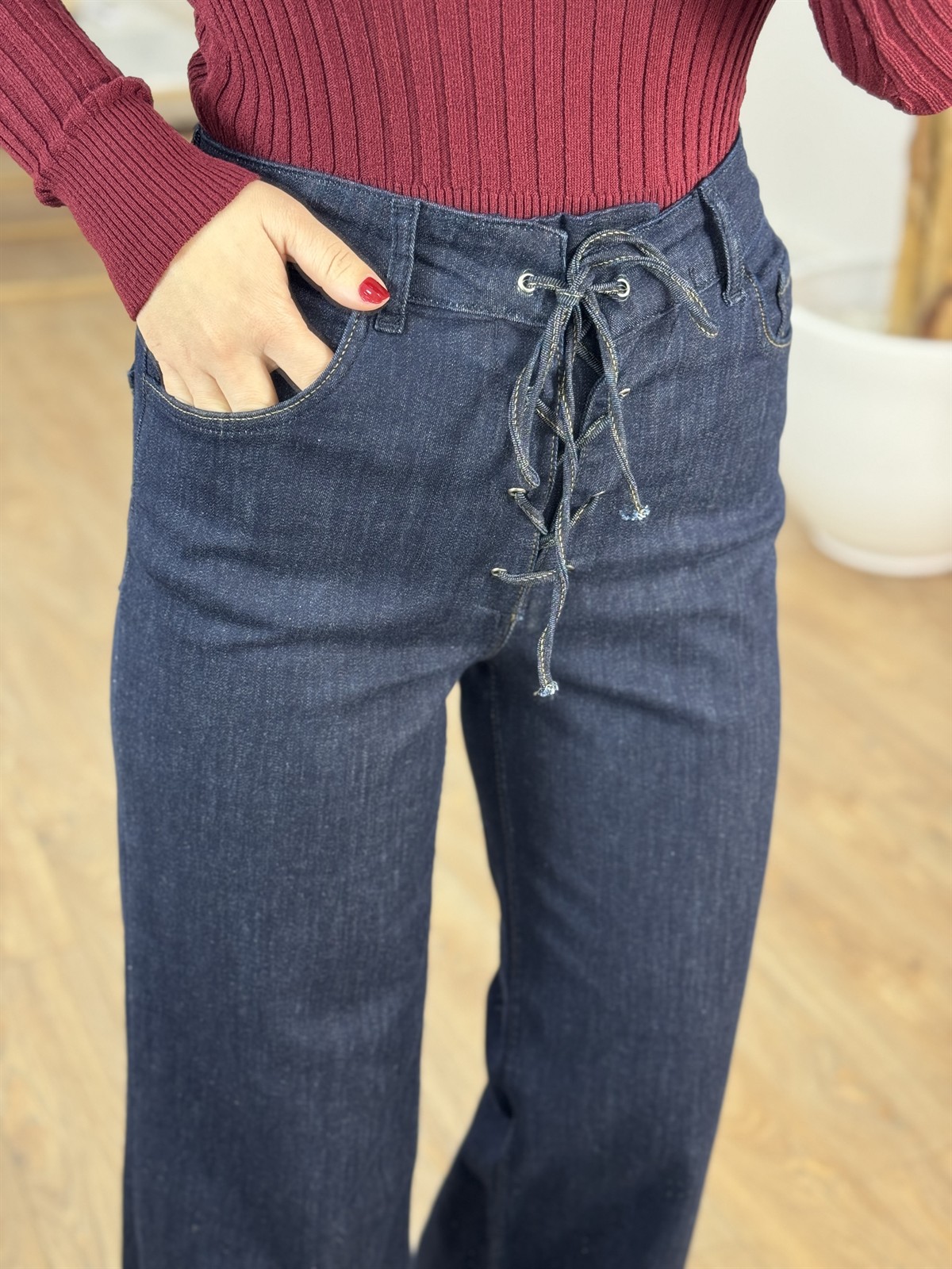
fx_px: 1760
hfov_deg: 30.3
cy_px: 634
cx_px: 476
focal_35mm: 48
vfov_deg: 39.7
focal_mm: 6.76
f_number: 1.78
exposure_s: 1/50
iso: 100
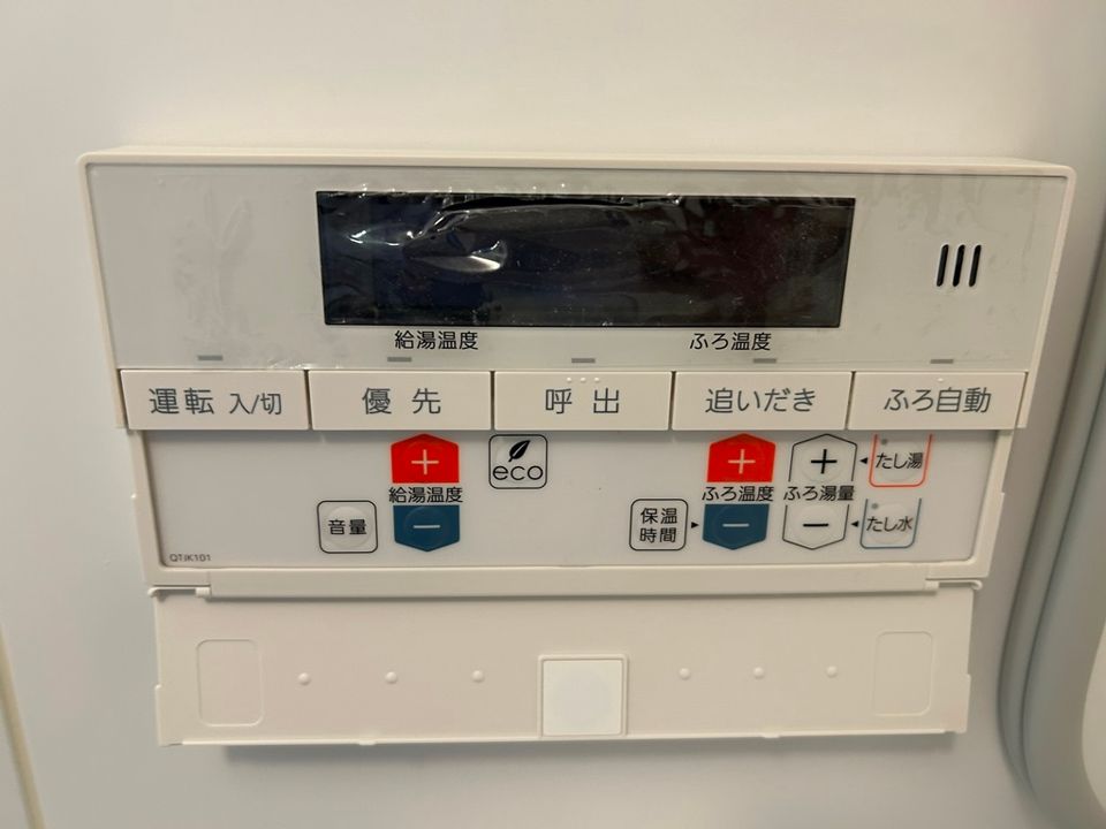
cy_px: 414
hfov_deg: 67.3
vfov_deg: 53.1
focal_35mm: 26
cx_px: 553
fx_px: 831
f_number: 1.5
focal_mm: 5.7
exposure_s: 1/50
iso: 125
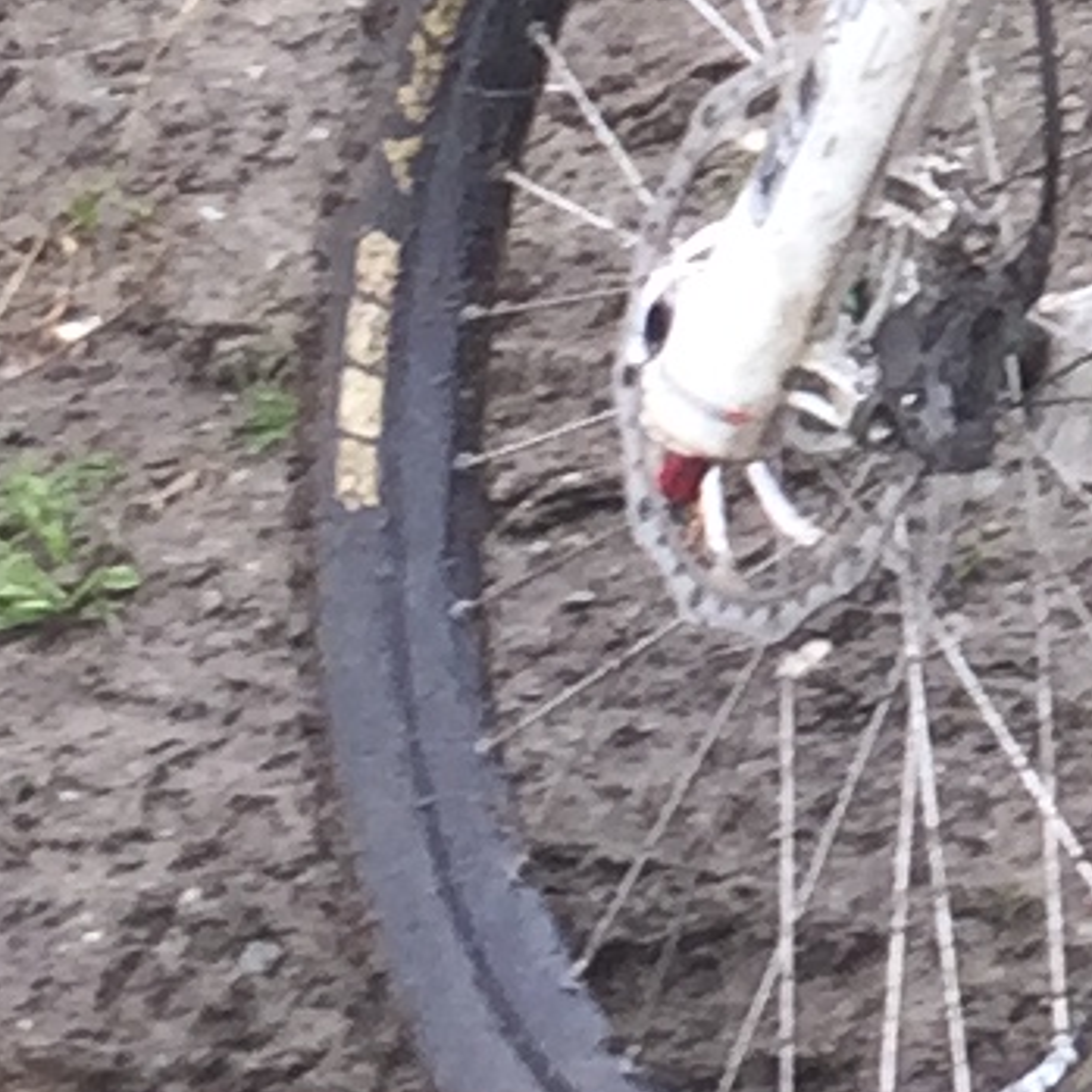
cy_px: -788
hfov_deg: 6.8
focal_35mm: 240
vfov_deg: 7.1
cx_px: 2938
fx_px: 8566
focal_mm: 4.15
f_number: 2.2
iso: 40
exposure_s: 1/60
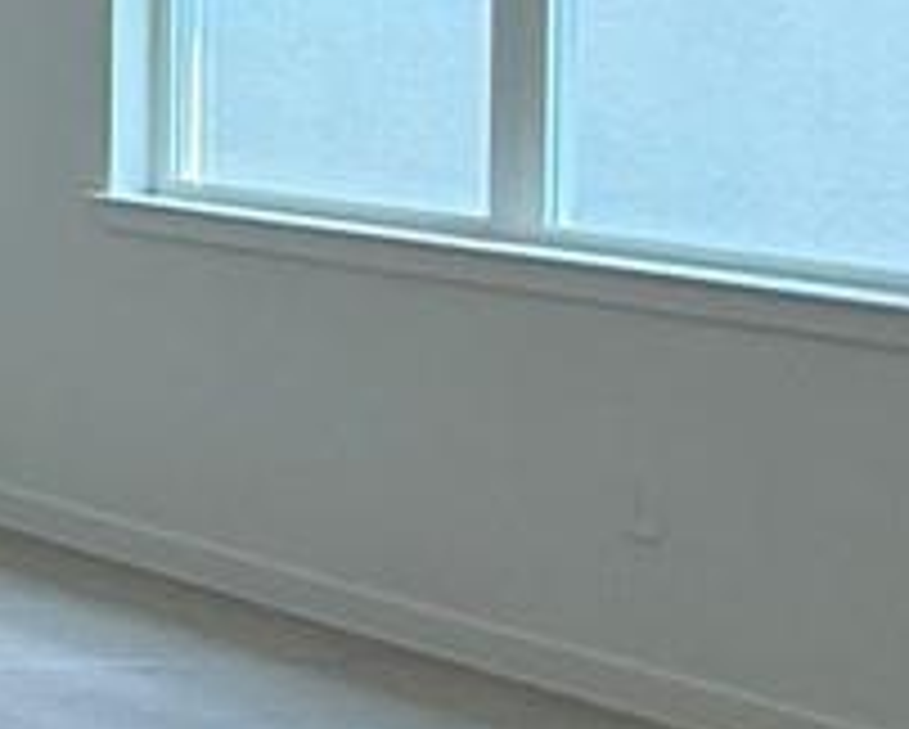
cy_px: -81
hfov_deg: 11.2
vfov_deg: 14.0
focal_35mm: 108
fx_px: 2908
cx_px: -1814
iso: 125
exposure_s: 1/120
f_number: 2.2
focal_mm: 2.22
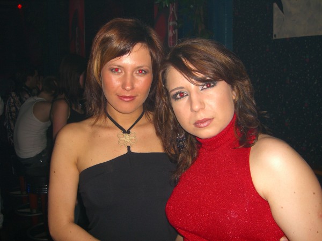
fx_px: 353
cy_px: 120
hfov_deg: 49.0
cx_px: 161
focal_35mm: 38
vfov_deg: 37.7
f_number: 2.8
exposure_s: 1/60
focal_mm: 7.9
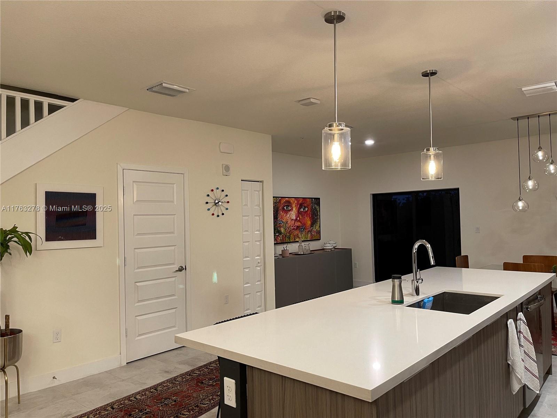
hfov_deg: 67.3
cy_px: 209
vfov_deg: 53.1
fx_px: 418
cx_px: 278
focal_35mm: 26
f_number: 1.6
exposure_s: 1/60
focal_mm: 5.1
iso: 160
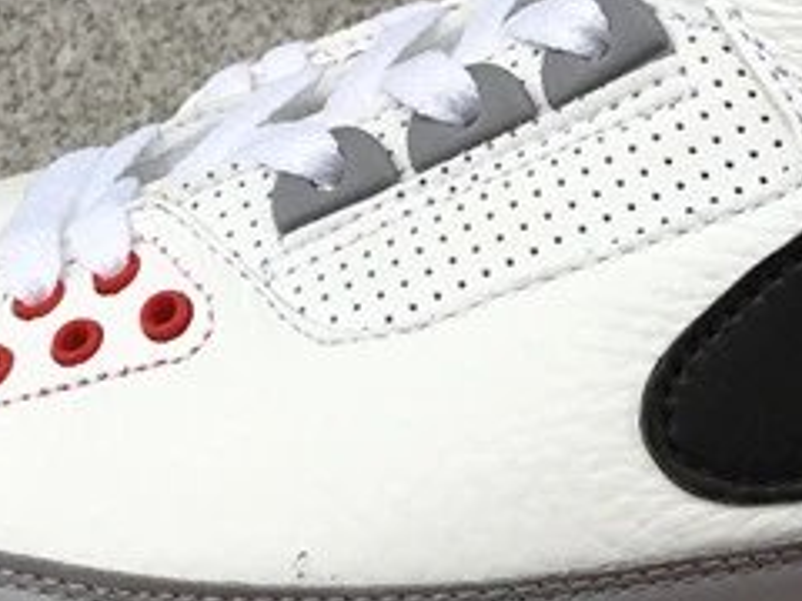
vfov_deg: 14.5
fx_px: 2363
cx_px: 581
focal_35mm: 102
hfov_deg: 19.2
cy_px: 441
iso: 25
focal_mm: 3.3
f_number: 2.4
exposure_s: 1/100
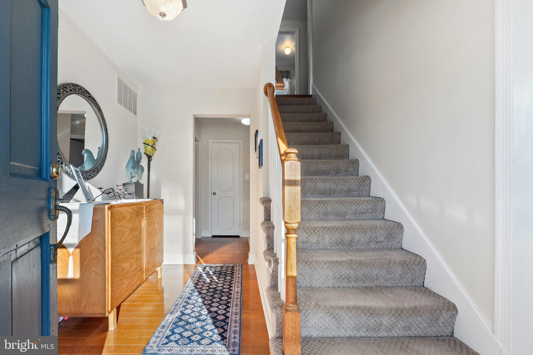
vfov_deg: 77.3
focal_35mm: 15
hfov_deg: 100.4
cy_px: 178
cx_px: 266
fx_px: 222
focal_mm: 10
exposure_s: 1/100
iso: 640
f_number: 8
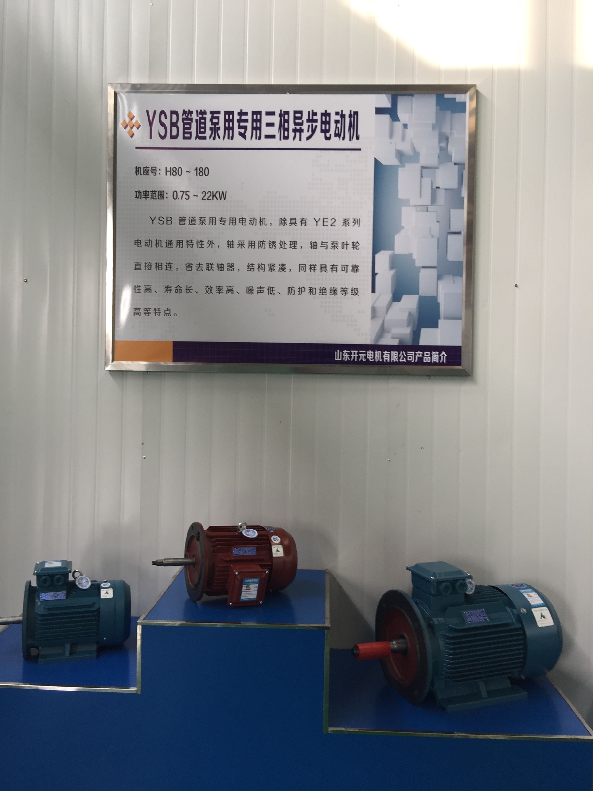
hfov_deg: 48.2
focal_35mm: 29
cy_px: 396
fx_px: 662
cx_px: 296
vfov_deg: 61.7
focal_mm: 4.15
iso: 32
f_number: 2.2
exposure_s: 1/60
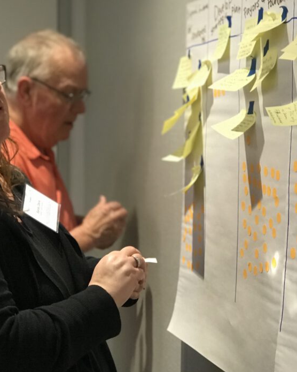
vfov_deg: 23.3
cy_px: 179
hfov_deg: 18.7
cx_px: 168
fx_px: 901
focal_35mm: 82
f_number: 2.8
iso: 320
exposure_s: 1/60
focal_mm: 6.6
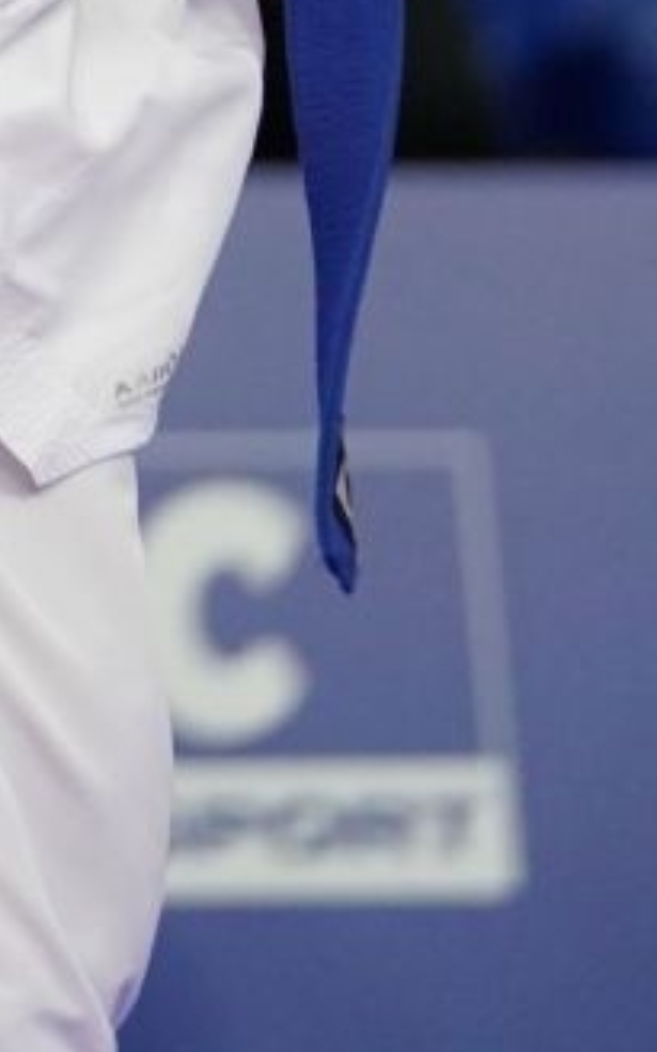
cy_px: -767
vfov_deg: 2.2
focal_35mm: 956
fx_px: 27388
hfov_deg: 1.4
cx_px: -1074
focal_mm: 171
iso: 2500
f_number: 2.8
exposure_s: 1/1000
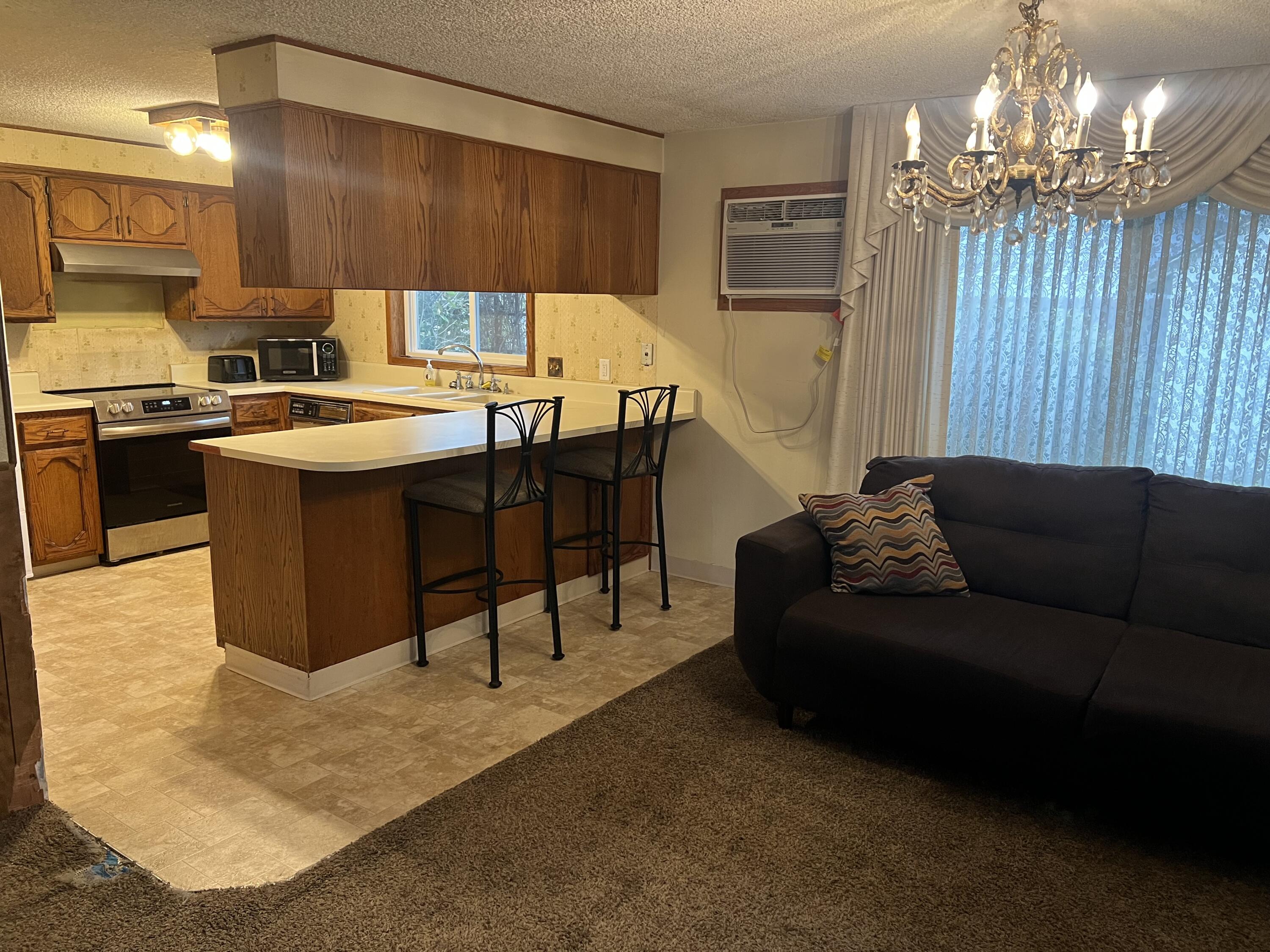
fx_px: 954
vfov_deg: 53.1
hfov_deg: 67.3
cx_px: 635
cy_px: 476
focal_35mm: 26
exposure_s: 1/60
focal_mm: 5.7
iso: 250
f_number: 1.5
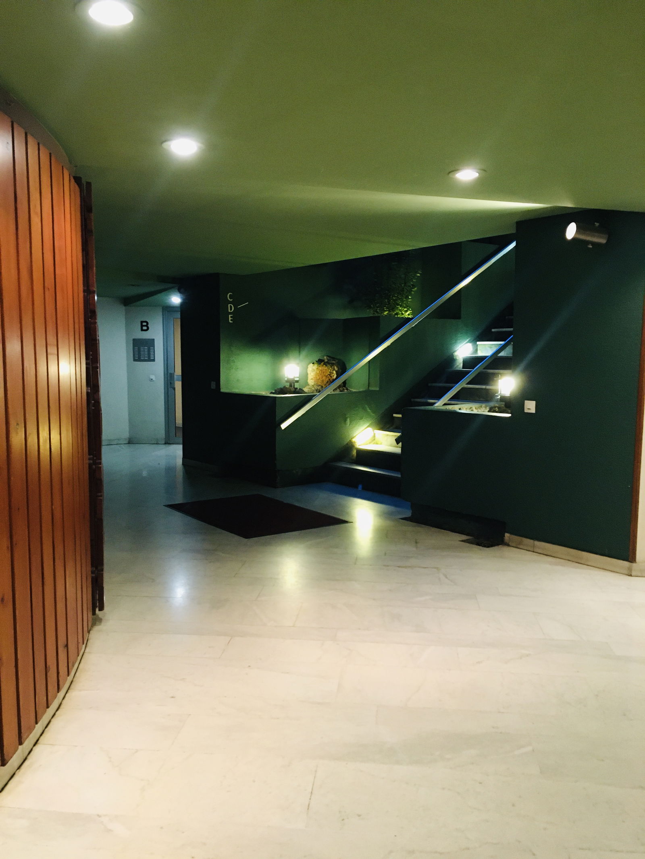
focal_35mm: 29
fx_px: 720
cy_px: 430
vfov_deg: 61.7
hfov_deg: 48.2
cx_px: 322
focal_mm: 4.15
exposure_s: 1/33
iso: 250
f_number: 2.2
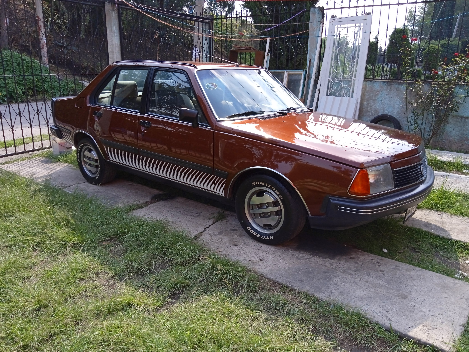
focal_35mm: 28
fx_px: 379
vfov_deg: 49.7
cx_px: 234
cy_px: 176
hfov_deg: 63.4
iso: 100
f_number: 2.2
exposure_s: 1/329
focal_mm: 3.43
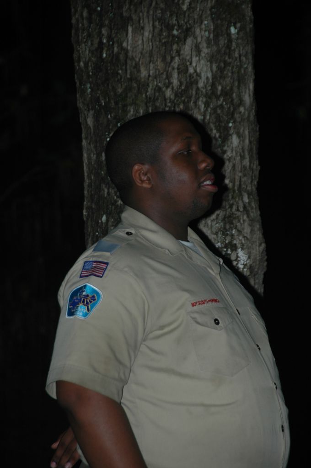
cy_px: 234
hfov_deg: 4.6
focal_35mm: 300
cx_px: 156
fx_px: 3898
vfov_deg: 6.9
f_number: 5.6
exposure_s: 1/60
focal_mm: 200
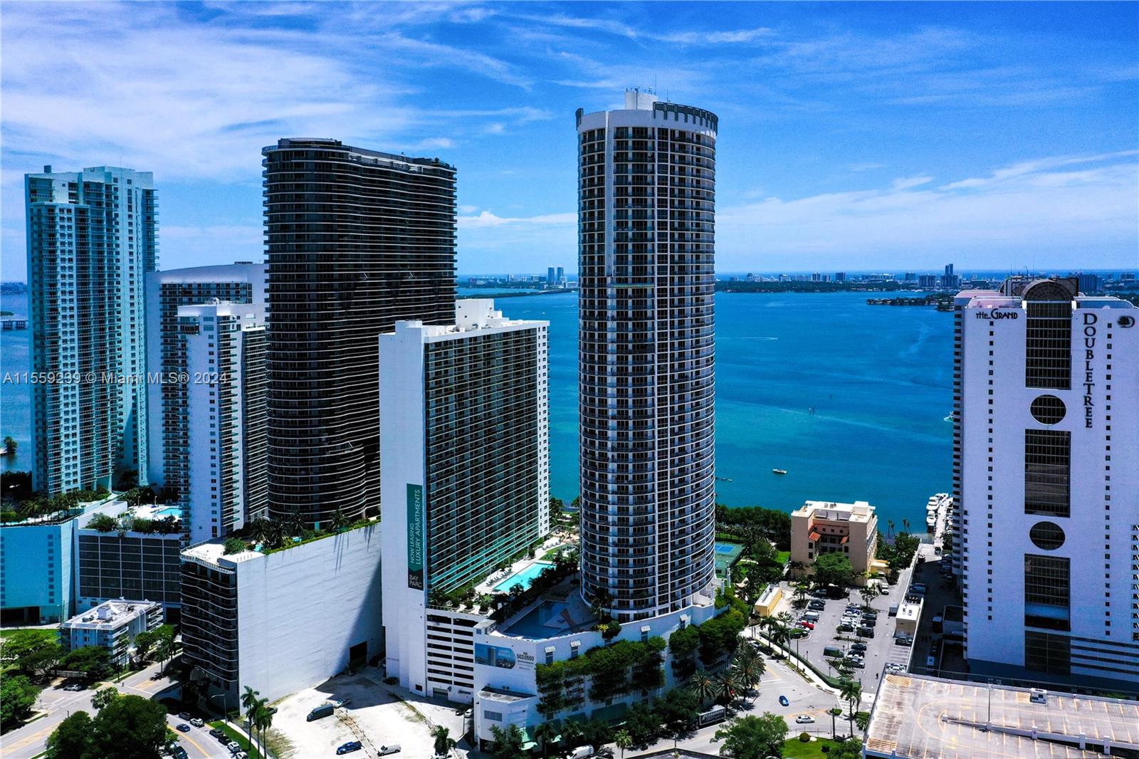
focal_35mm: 28
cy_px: 380
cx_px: 570
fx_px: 886
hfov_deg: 65.5
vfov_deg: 46.4
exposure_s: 1/640
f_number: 6.3
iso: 100
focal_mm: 10.26
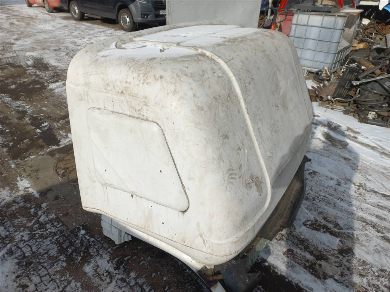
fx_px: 282
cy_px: 146
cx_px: 195
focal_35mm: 25
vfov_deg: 54.9
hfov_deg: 69.4
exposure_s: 1/953
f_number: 1.8
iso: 25
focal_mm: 4.6
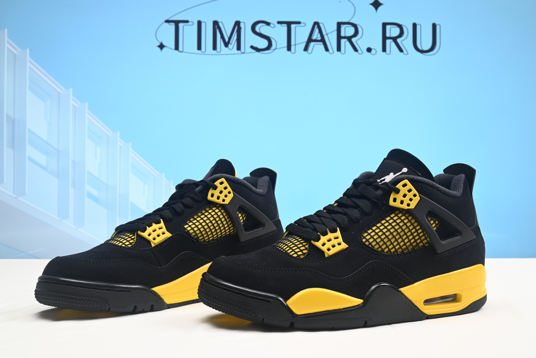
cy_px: 179
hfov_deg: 49.5
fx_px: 581
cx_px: 268
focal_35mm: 39
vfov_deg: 34.2
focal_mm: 39
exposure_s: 1/2
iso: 110
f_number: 16
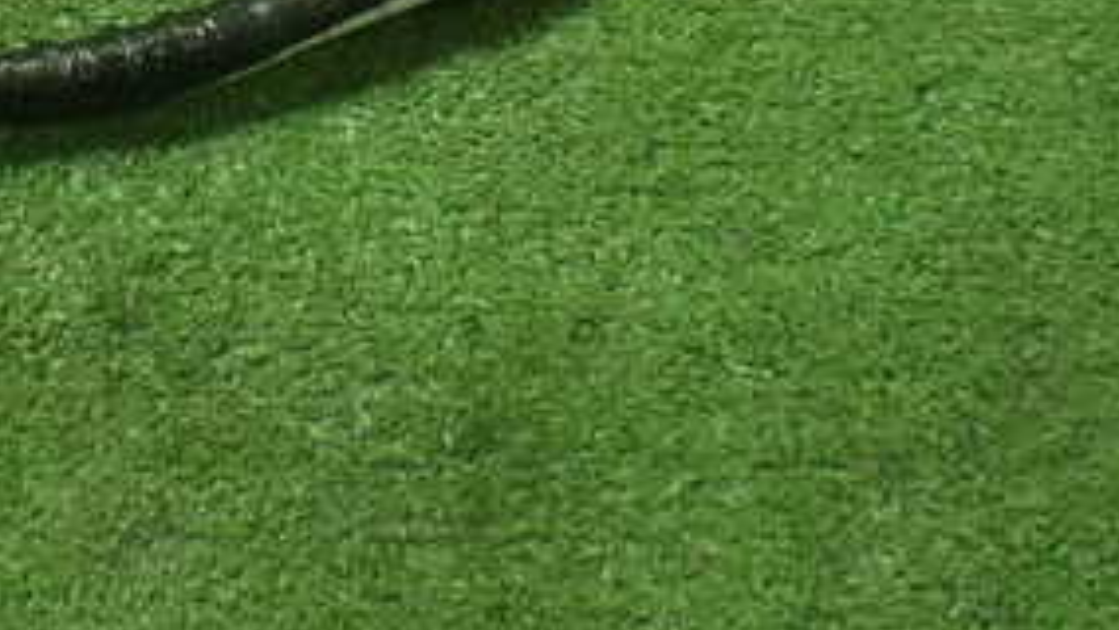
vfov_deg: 16.7
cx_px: 106
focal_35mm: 69
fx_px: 2048
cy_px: -146
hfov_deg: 29.3
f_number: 2.3
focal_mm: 5.4
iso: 640
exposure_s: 1/125
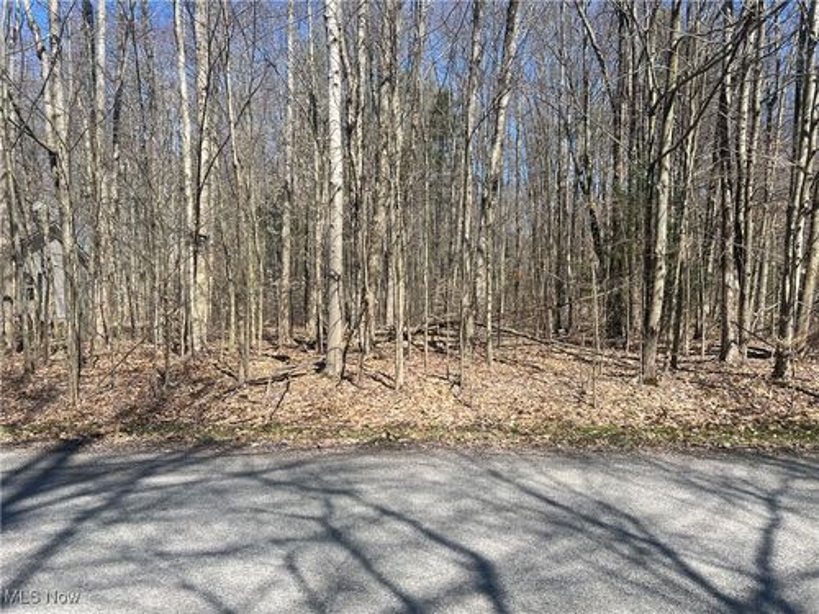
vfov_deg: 53.1
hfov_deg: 67.3
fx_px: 615
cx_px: 410
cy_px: 307
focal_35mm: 26
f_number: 1.5
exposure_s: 1/2632
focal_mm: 5.7
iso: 50
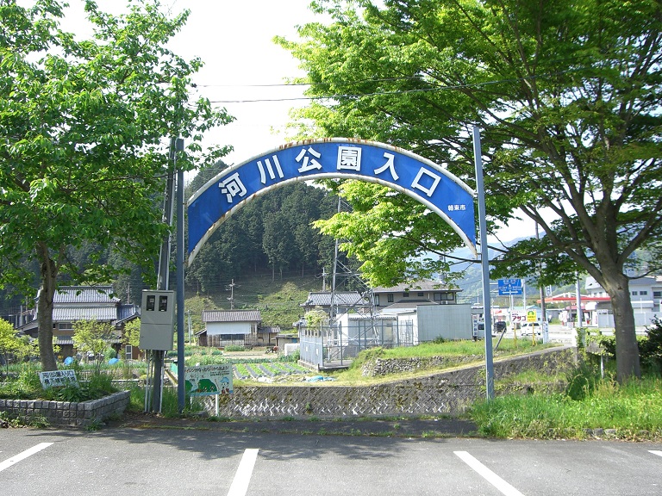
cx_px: 331
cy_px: 248
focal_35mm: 38
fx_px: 727
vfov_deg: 37.7
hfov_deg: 49.0
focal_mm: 6.2
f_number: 4.3
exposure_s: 1/200
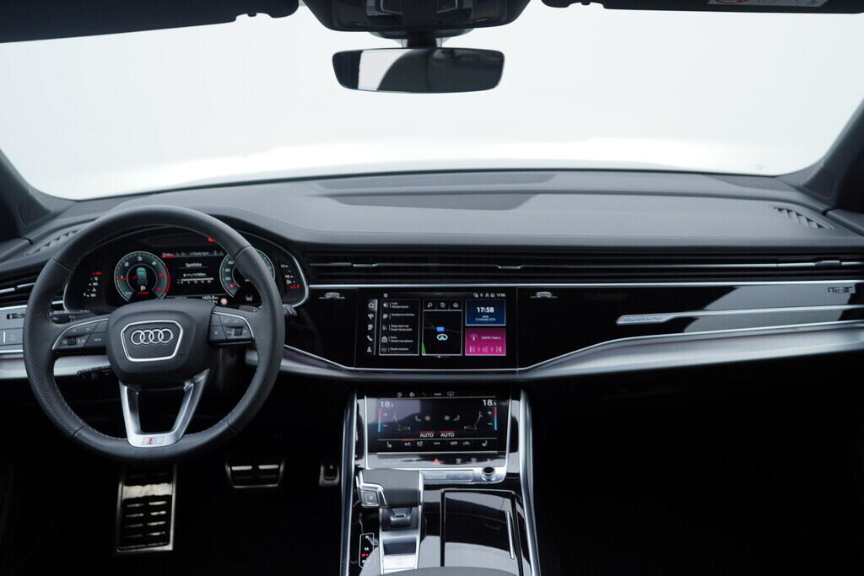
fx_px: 864
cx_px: 432
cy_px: 288
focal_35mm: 36
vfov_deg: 36.9
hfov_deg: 53.1
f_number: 3.2
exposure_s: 1/50
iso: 125
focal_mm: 24
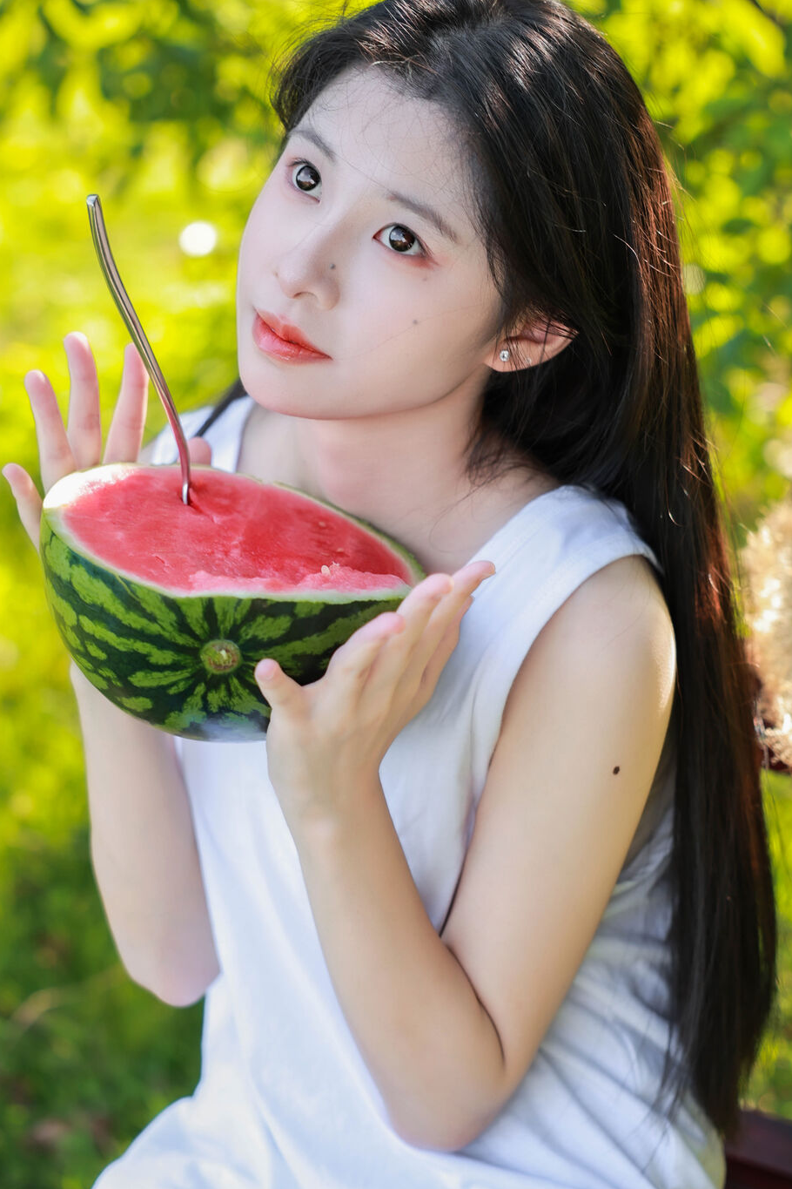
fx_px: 3003
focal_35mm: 91
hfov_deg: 15.0
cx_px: 322
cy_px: 525
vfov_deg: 22.4
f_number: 2.8
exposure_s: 1/200
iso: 125
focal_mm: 70
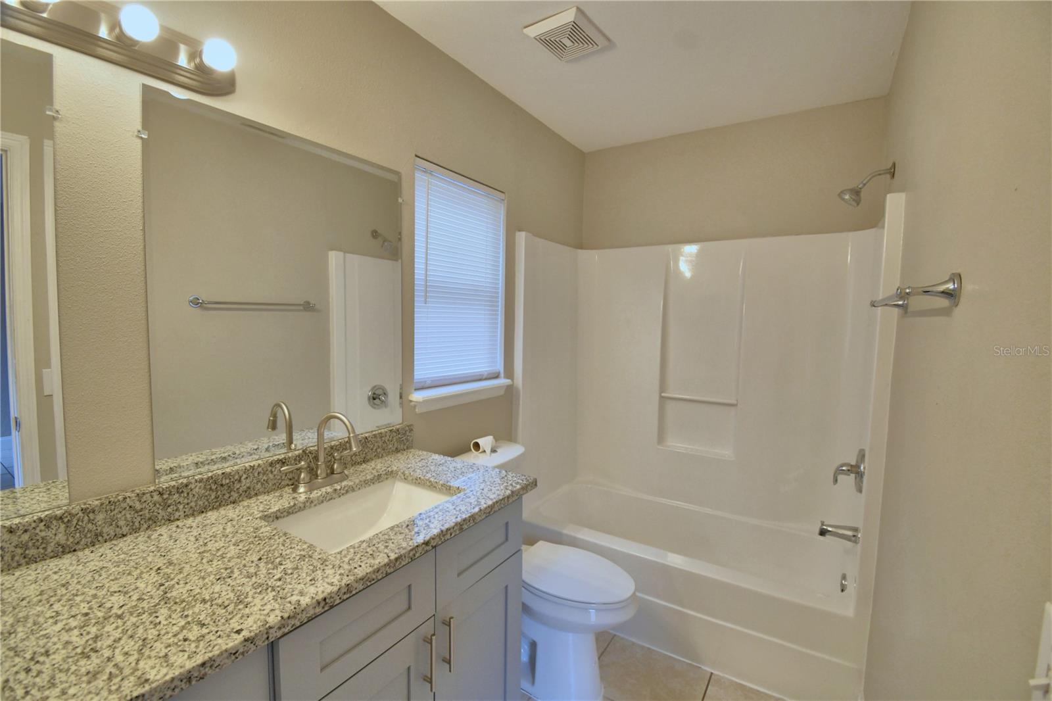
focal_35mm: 15
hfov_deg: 100.4
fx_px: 438
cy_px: 350
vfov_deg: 77.3
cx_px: 526
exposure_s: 1/125
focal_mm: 10
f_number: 4.5
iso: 250
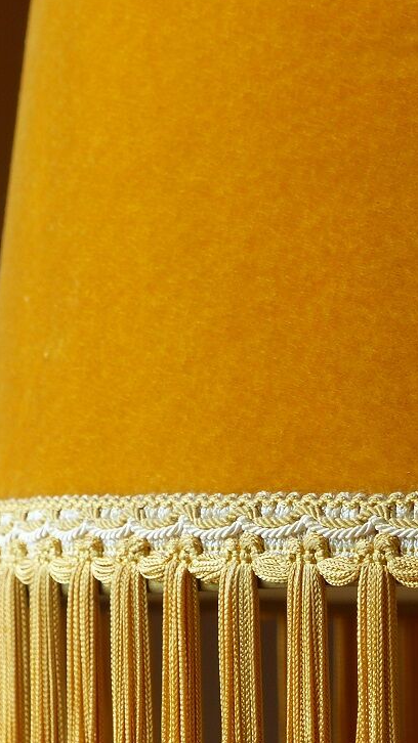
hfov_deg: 2.3
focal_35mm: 517
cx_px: 325
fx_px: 10194
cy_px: 302
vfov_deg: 4.2
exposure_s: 1/125
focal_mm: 58.2
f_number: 4
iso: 100
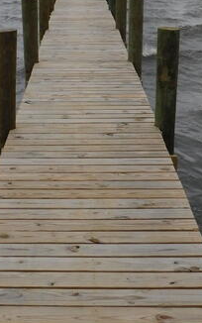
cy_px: 57
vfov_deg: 25.9
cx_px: 67
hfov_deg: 16.7
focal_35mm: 78
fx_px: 686
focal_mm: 5.3
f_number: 3.2
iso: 125
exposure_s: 1/1000
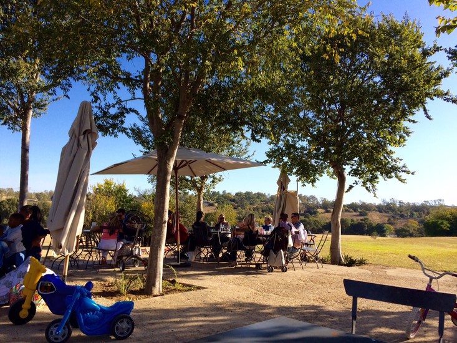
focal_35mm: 29
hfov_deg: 61.7
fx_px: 383
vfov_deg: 48.2
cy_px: 172
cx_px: 228
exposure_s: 1/1244
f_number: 2.2
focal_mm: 4.15
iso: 32
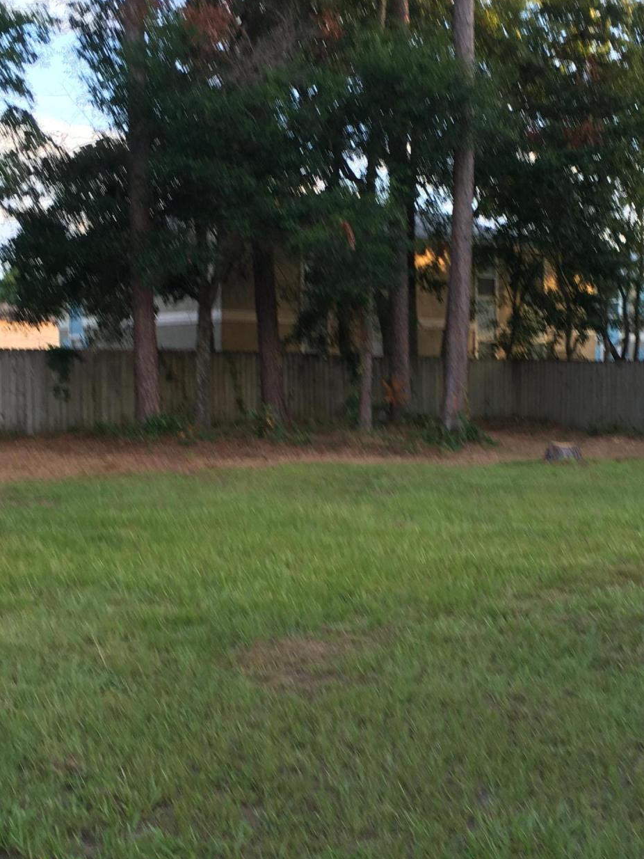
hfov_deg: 30.9
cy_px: 425
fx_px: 1165
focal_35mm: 47
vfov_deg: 40.4
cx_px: 365
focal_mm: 4.15
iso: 25
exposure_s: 1/40
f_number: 2.2
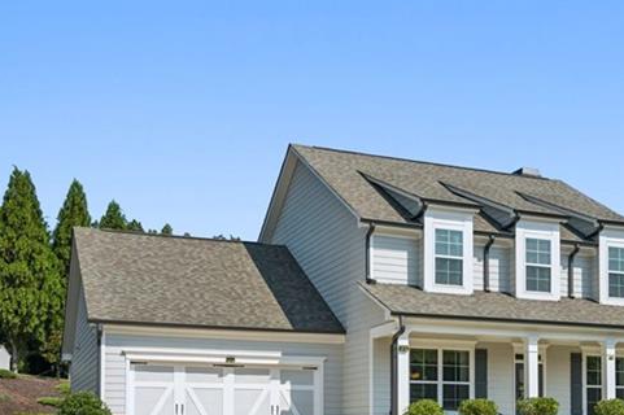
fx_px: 849
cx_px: 433
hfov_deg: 39.7
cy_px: 265
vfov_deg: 27.4
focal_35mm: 49
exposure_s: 1/500
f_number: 5.6
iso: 100
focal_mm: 23
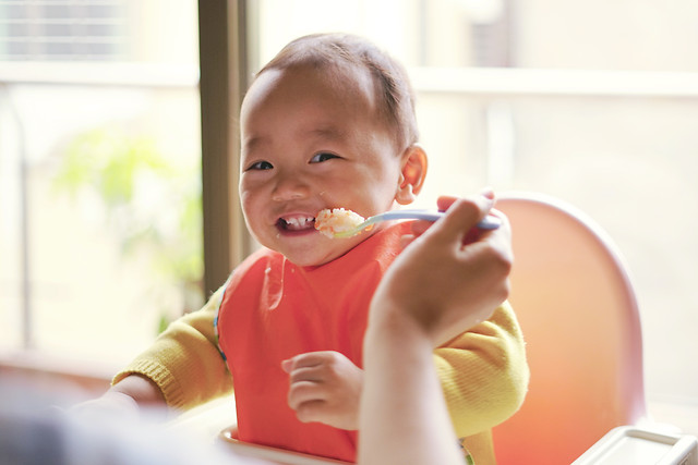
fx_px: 970
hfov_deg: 39.6
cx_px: 349
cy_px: 232
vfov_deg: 27.0
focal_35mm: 50
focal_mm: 50
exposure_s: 1/160
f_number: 1.8
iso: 800
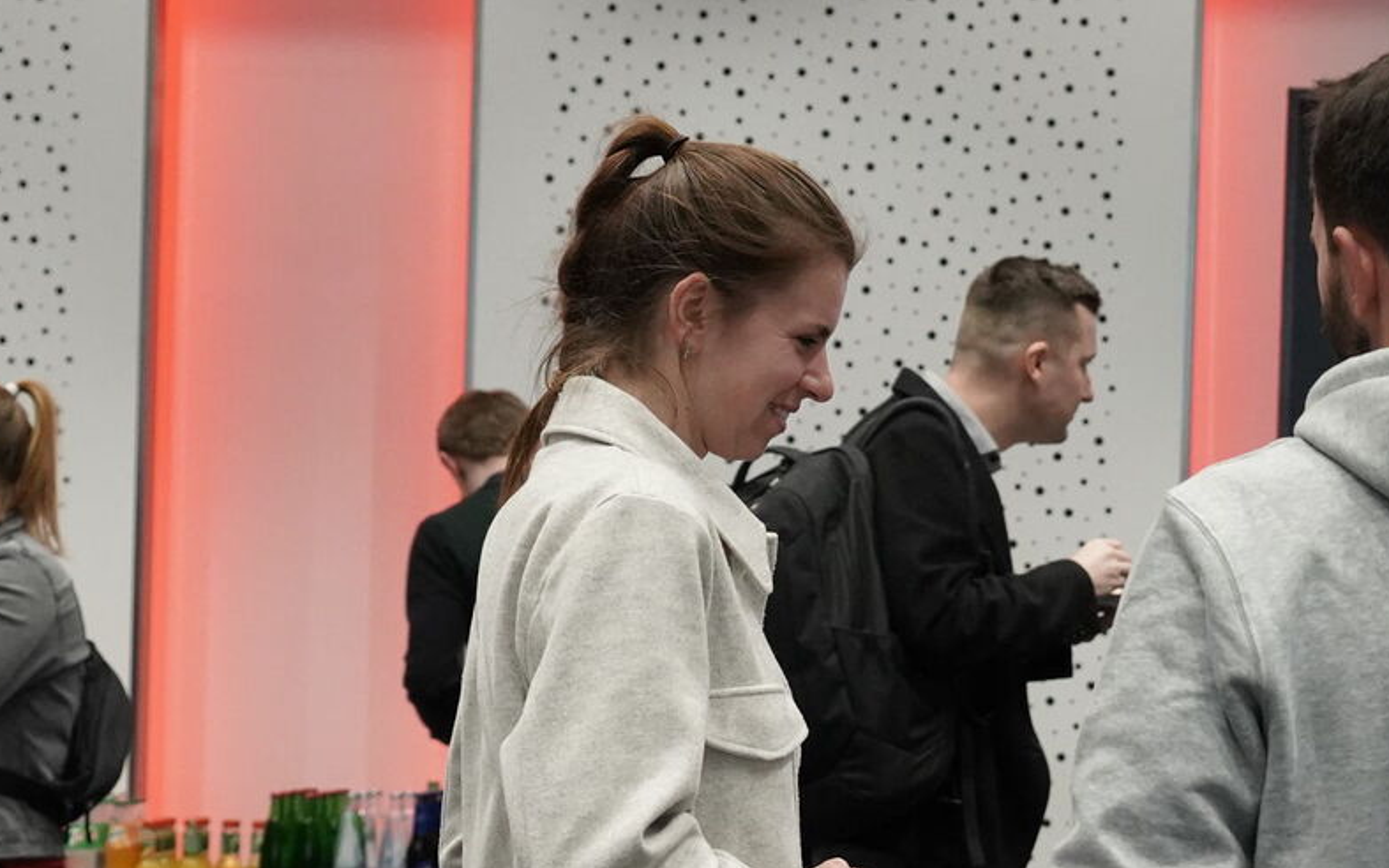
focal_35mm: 102
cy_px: 706
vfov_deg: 12.8
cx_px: 962
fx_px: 3861
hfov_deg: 20.3
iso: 5000
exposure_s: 1/160
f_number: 4
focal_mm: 41
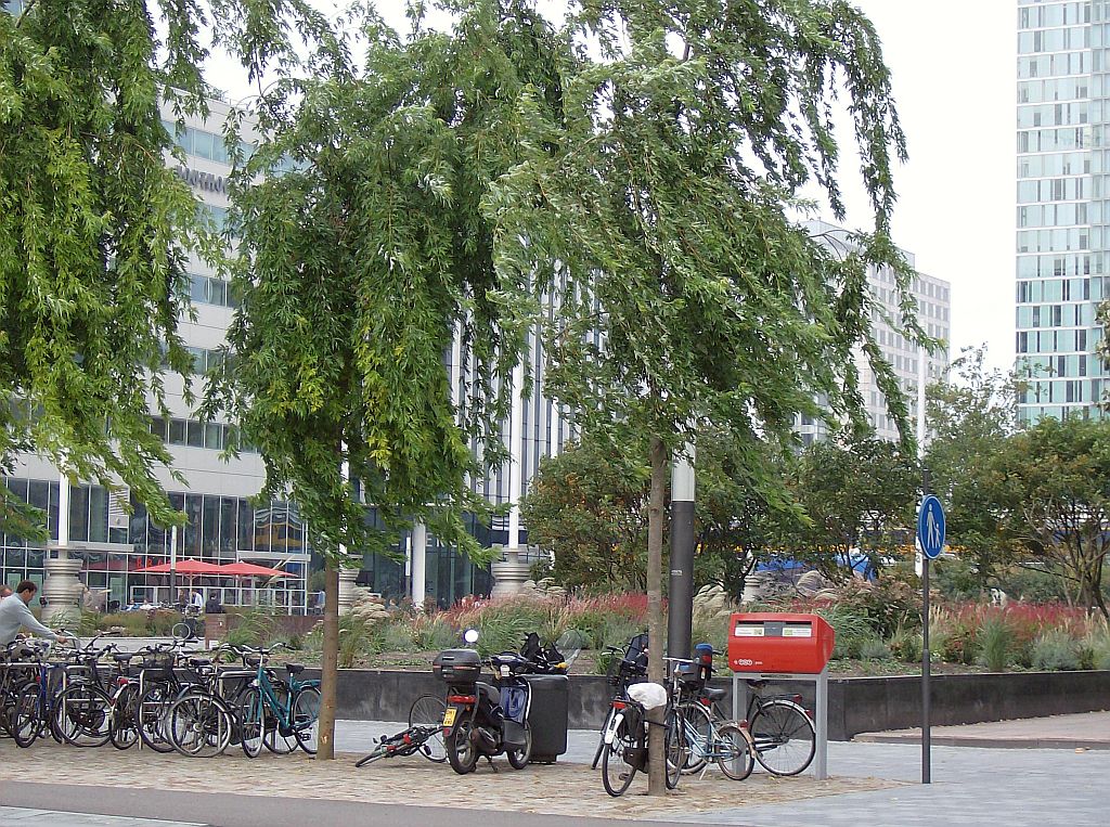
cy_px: 414
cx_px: 555
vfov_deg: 17.3
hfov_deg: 23.1
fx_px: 2719
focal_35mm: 85
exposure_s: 1/331
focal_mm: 14.1
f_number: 4.2
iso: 100
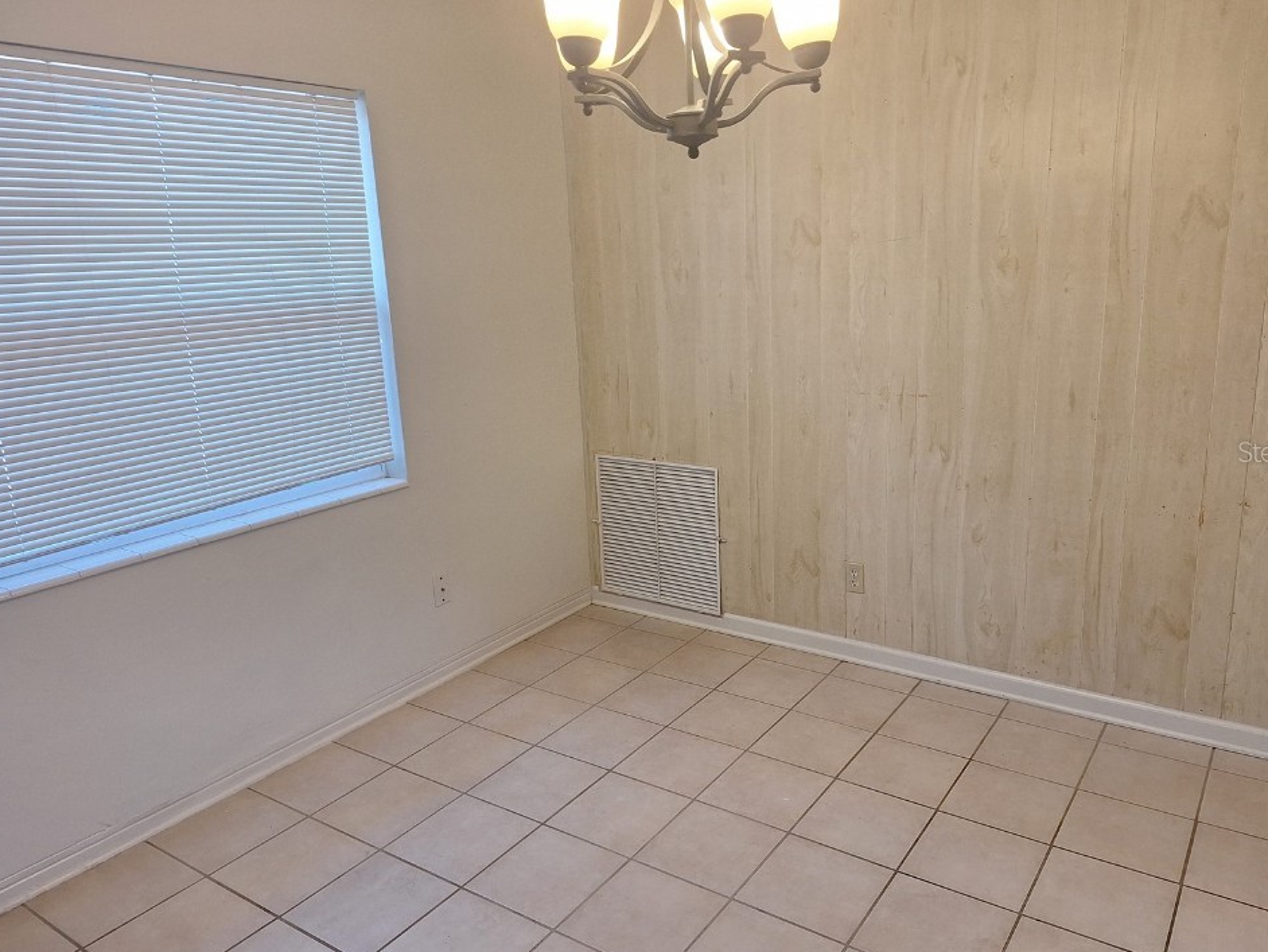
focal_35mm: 25
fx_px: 916
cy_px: 451
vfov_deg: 54.9
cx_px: 676
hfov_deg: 69.3
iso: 80
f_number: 1.8
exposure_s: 1/120
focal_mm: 5.54
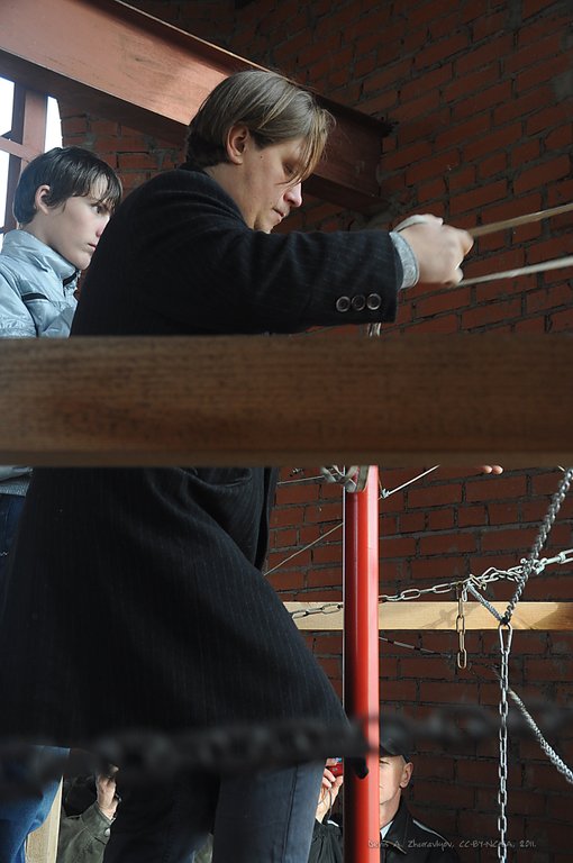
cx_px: 286
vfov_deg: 38.9
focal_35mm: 51
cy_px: 432
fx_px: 1221
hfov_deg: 26.4
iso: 400
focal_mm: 34
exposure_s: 1/80
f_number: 8
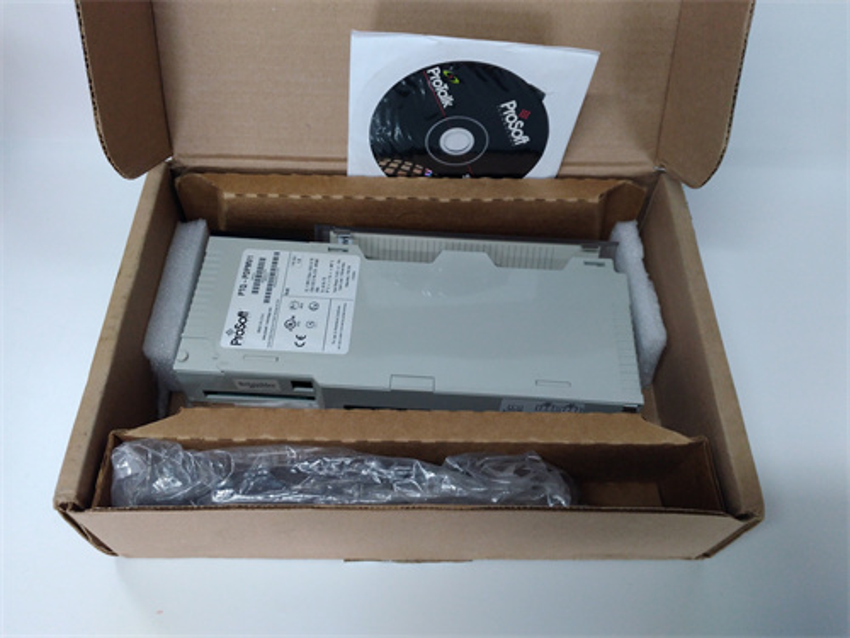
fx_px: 663
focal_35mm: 27
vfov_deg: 51.4
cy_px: 319
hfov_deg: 65.3
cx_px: 425
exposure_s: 1/33
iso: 177
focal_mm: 3.79
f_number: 2
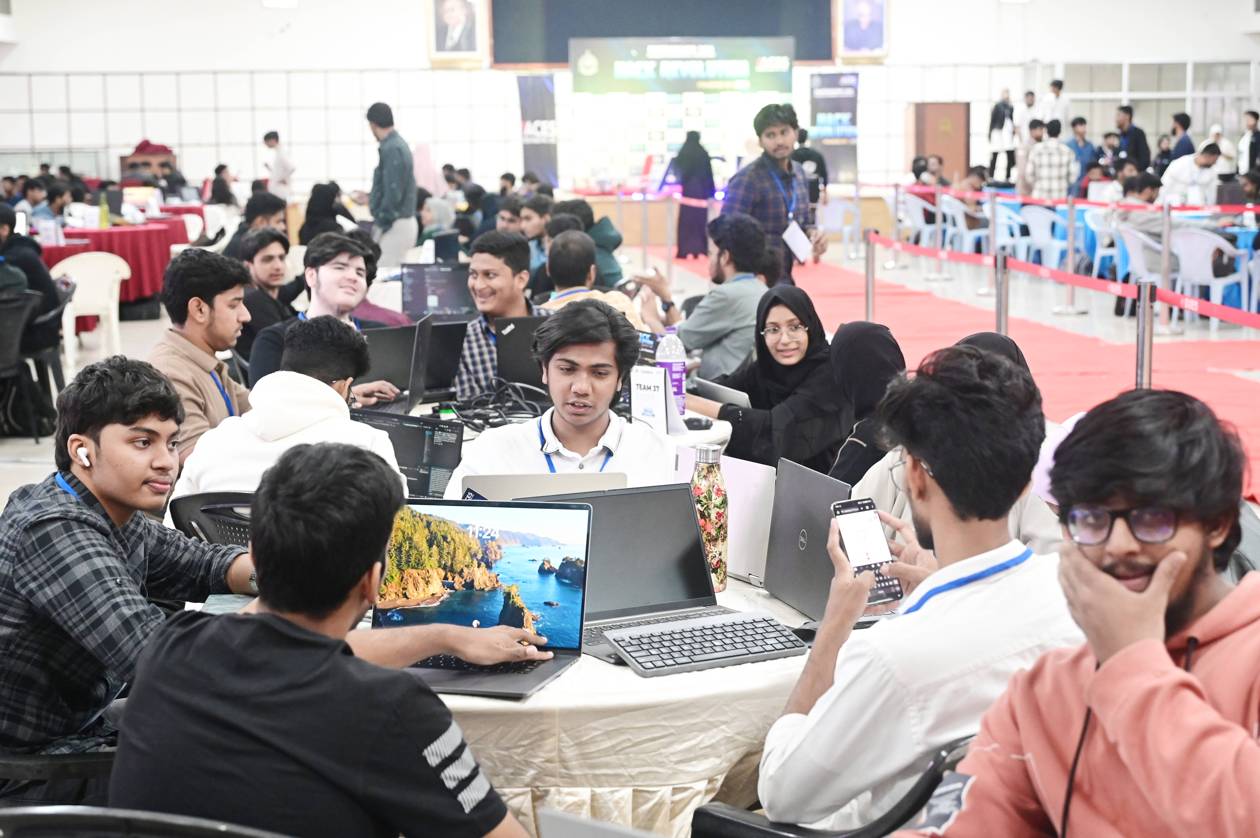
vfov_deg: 25.0
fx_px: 1889
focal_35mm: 54
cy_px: 419
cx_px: 630
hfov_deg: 36.9
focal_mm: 54
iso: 5000
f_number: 4
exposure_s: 1/125
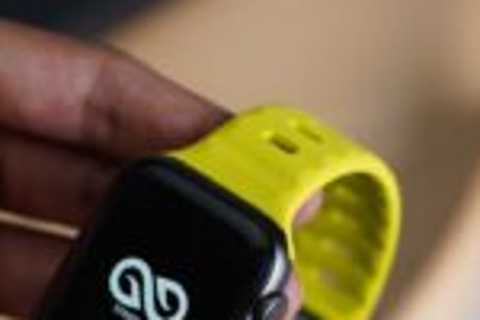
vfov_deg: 9.2
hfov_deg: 13.8
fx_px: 1987
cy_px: 226
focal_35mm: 149
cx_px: 275
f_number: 4
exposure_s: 1/60
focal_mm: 56
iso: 400
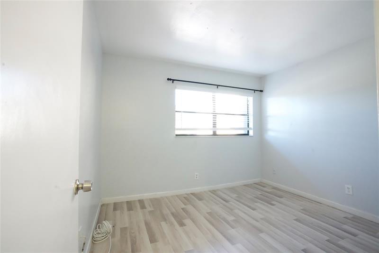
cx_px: 190
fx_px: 168
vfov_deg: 73.7
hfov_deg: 96.7
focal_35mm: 16
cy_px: 126
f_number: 11
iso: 16000
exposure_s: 1/100
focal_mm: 16
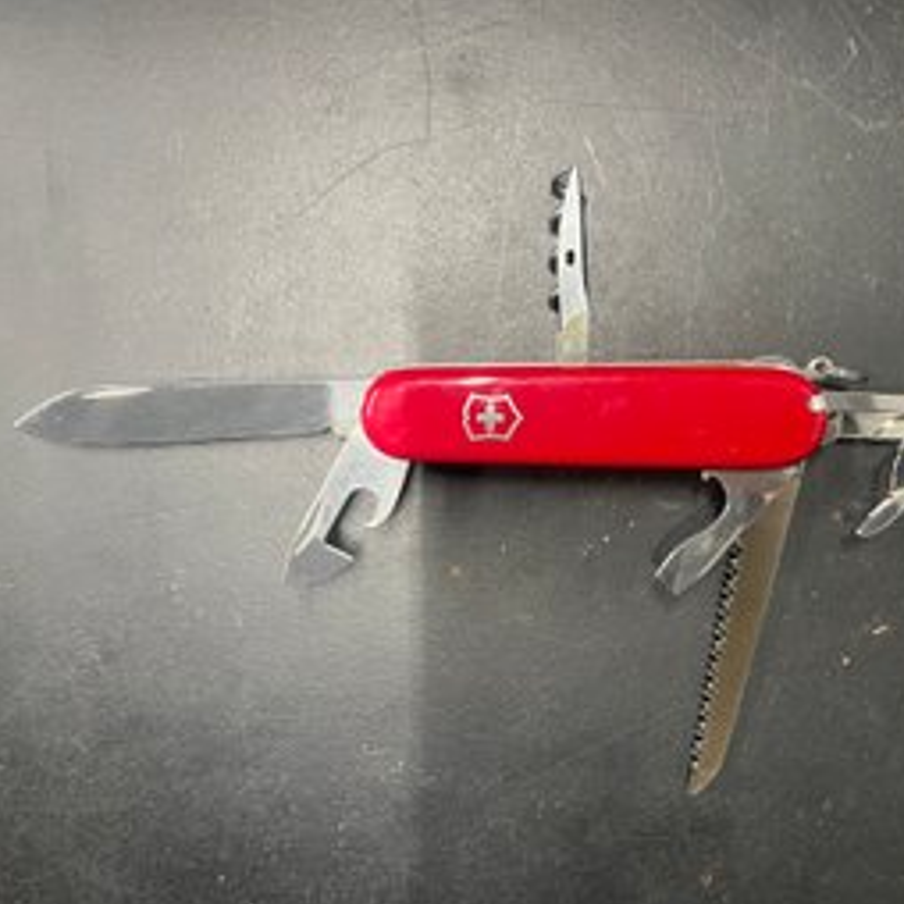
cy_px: 450
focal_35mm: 31
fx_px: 916
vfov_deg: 52.5
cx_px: 596
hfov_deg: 51.6
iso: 500
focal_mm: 5.1
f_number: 1.6
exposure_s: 1/60
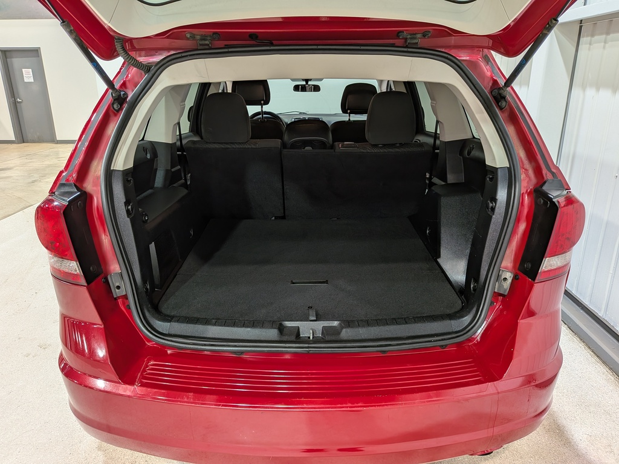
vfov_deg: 56.8
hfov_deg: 71.6
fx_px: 429
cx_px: 310
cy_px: 232
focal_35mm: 24
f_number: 1.7
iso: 32
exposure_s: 1/25
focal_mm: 4.53
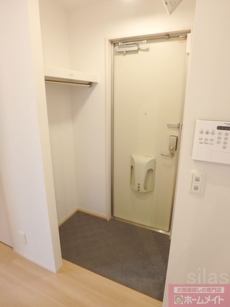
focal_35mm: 21
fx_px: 186
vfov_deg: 79.0
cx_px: 115
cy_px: 154
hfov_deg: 63.4
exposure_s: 1/30
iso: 320
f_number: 3.5
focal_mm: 3.7
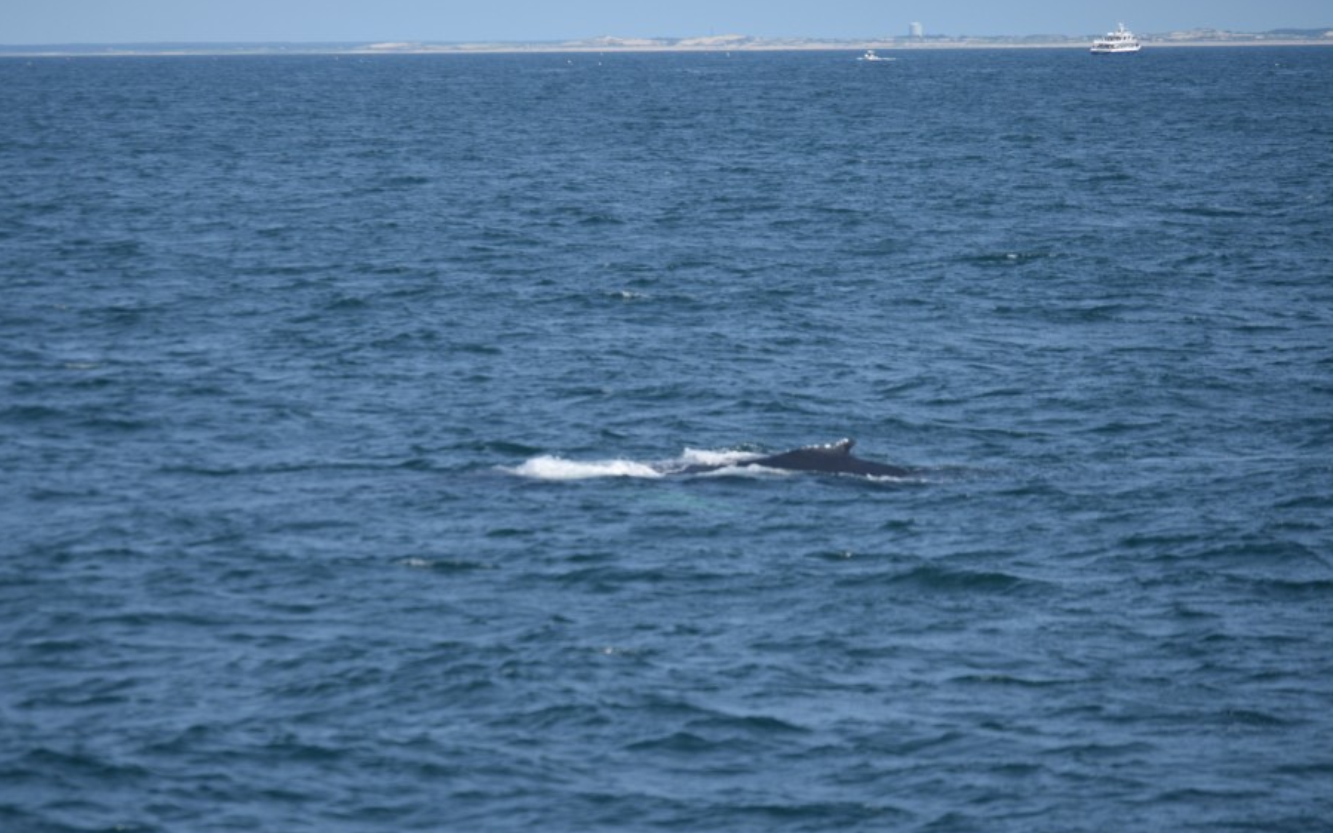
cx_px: 581
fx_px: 10340
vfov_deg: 4.6
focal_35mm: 285
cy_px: 434
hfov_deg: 7.4
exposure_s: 1/1600
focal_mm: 155
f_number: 5.6
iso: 200
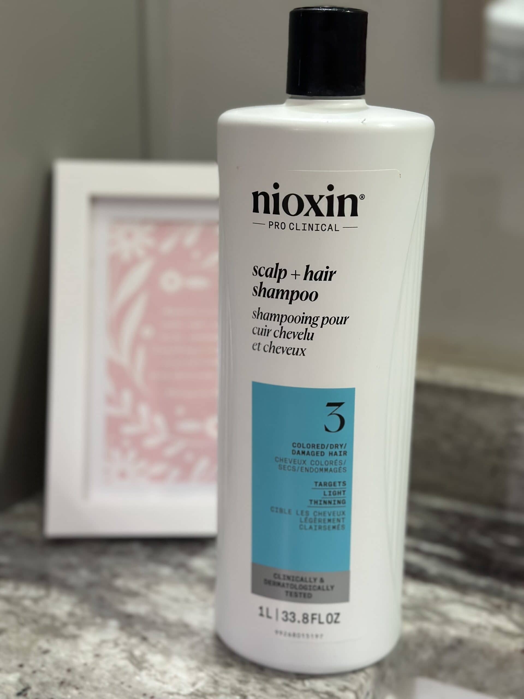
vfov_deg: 39.7
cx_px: 262
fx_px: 969
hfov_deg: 30.3
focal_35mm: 48
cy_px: 350
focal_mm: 6.86
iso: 200
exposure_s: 1/60
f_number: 1.78
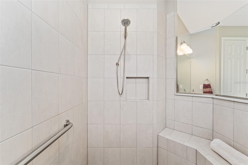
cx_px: 124
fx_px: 96
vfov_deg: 81.2
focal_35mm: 14
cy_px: 82
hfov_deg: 104.3
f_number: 7.1
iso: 250
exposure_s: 1/6
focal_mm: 14
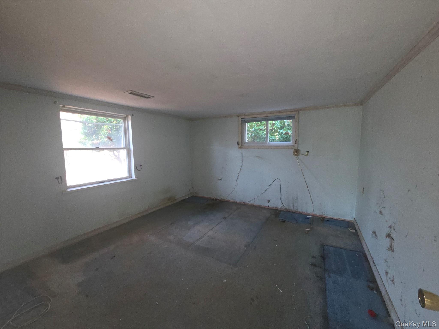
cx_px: 220
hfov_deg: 106.2
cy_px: 164
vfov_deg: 89.9
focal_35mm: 13
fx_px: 165
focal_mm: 2.2
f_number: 2.2
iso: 400
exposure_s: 1/60
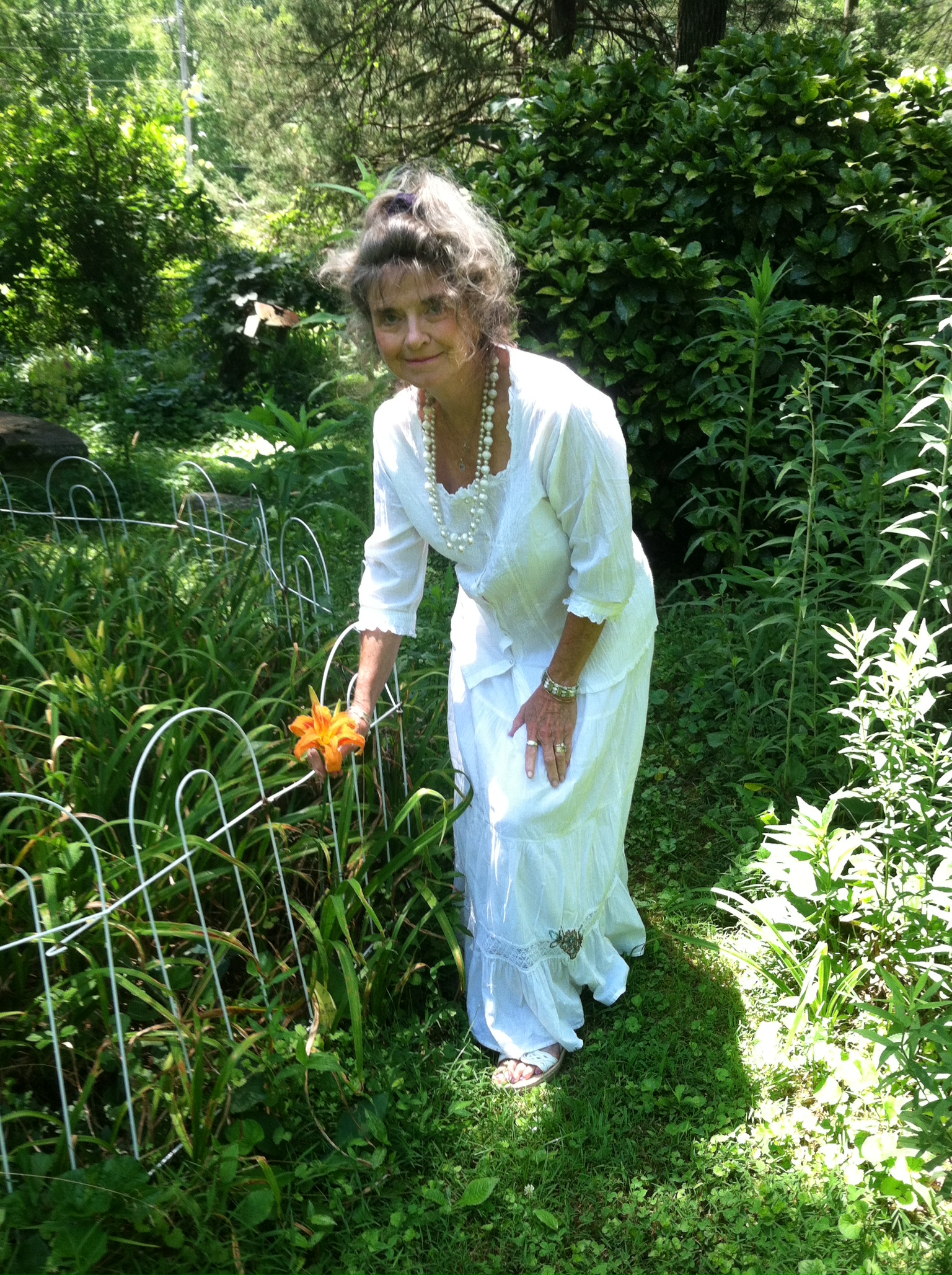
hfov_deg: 40.6
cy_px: 638
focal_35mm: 35
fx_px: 1287
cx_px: 476
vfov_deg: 52.7
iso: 100
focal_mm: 3.85
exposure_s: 1/120
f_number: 2.8
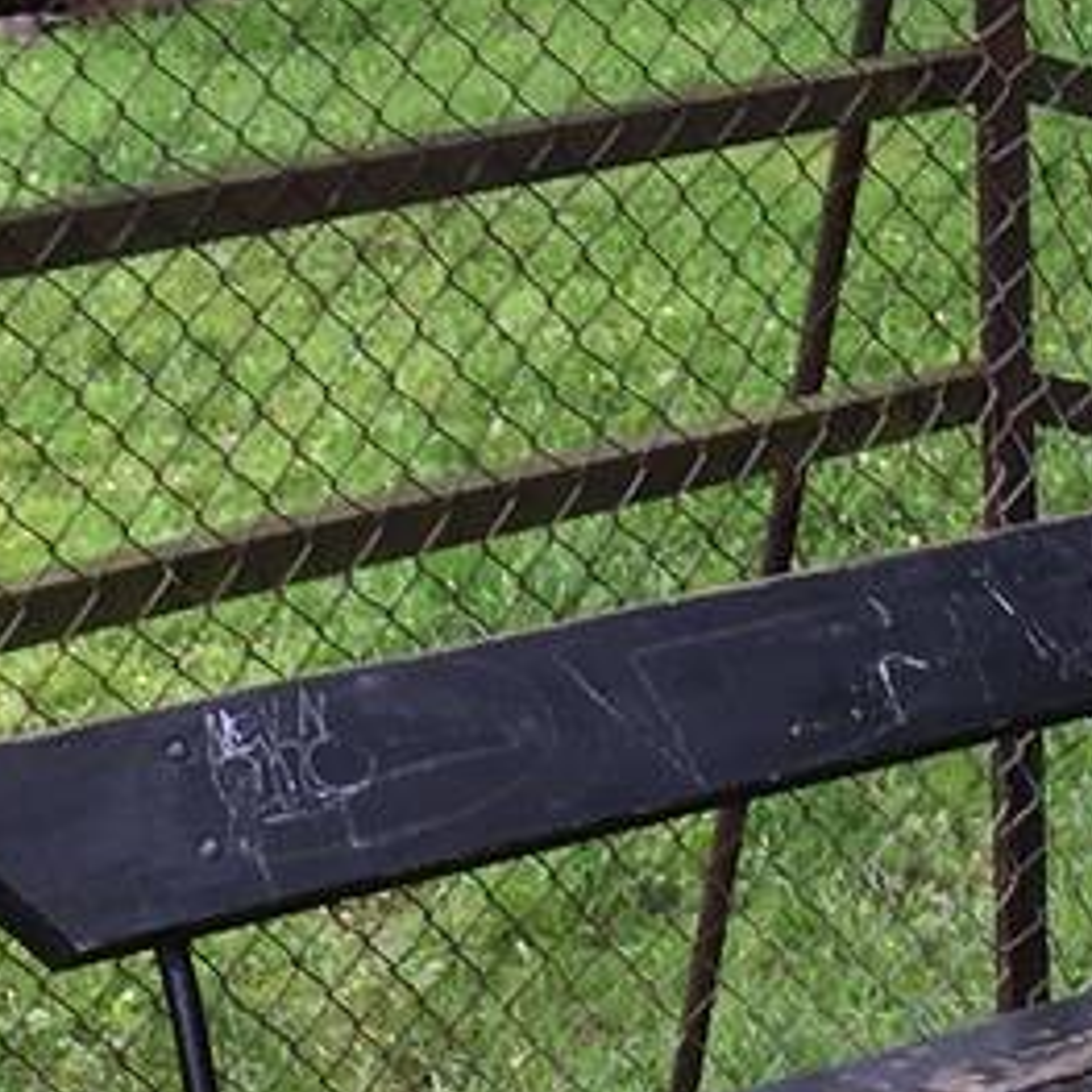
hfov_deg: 11.1
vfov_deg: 10.8
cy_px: -515
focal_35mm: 156
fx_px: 5568
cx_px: 951
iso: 25
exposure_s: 1/112
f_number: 2.2
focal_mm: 4.15
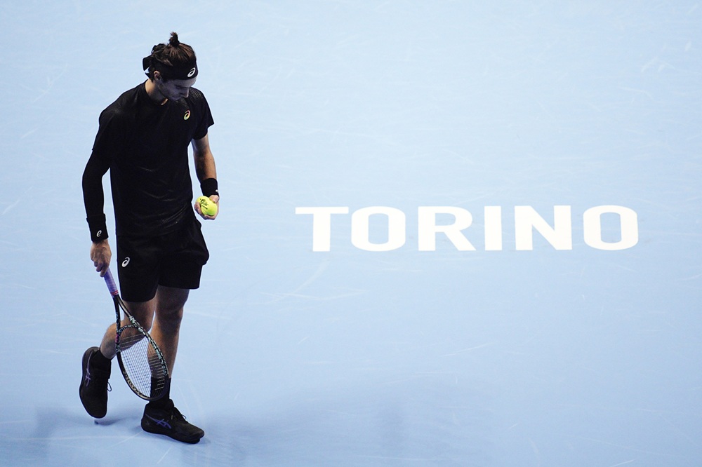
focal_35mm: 400
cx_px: 351
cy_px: 234
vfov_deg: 3.4
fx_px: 7797
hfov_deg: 5.2
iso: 5000
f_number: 2.8
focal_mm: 400
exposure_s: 1/2000
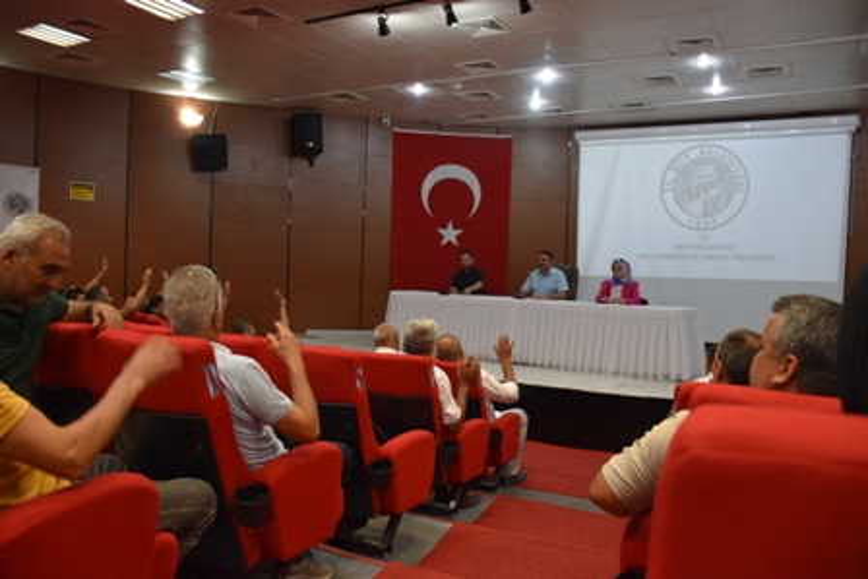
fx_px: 651
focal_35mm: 27
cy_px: 290
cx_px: 434
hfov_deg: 67.4
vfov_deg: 48.0
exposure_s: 1/60
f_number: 3.5
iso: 800
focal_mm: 18
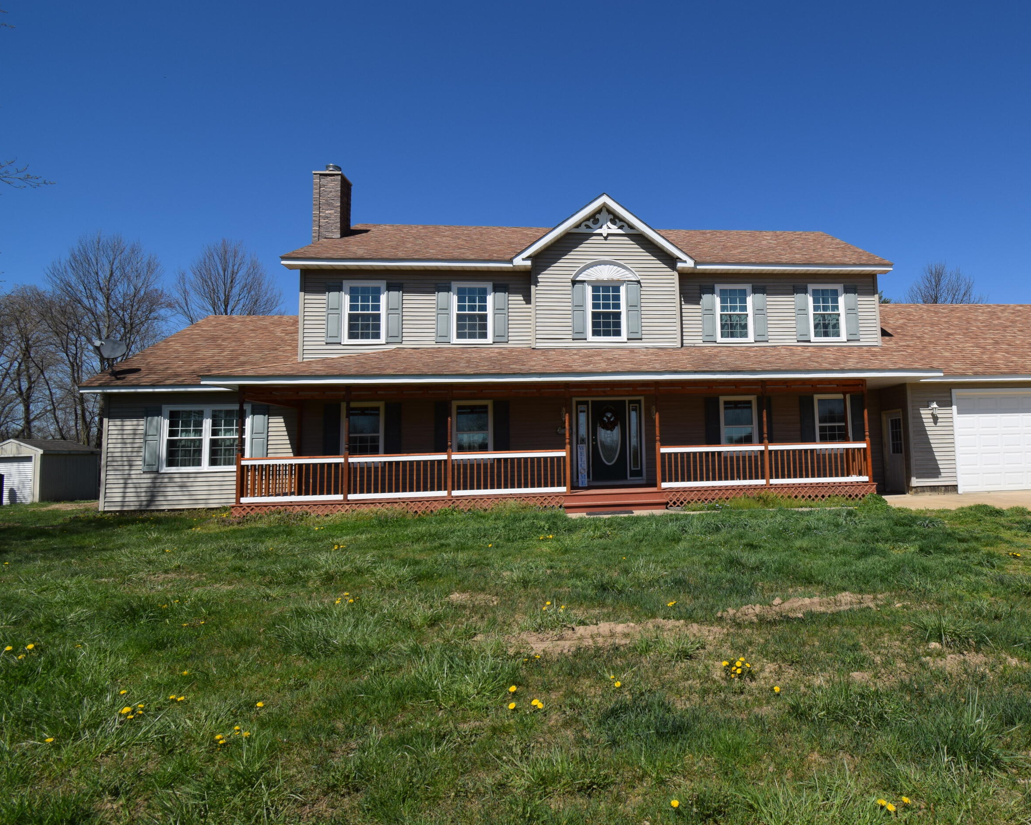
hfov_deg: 84.3
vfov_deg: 73.8
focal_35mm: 18
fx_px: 549
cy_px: 405
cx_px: 657
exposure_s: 1/400
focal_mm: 10
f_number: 10
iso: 200
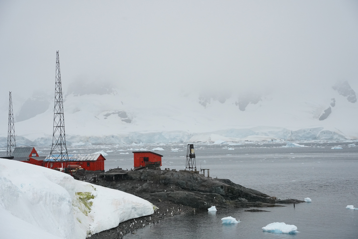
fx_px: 696
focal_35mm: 70
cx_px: 179
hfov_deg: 28.8
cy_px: 120
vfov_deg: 19.5
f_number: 8
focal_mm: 70
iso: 3200
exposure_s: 1/800
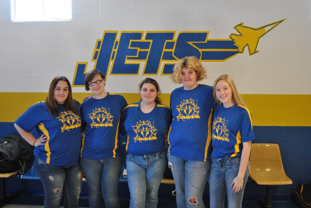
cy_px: 104
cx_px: 156
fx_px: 298
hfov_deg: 55.0
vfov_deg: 38.5
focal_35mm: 34
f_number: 3.8
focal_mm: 23
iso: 800
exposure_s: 1/100
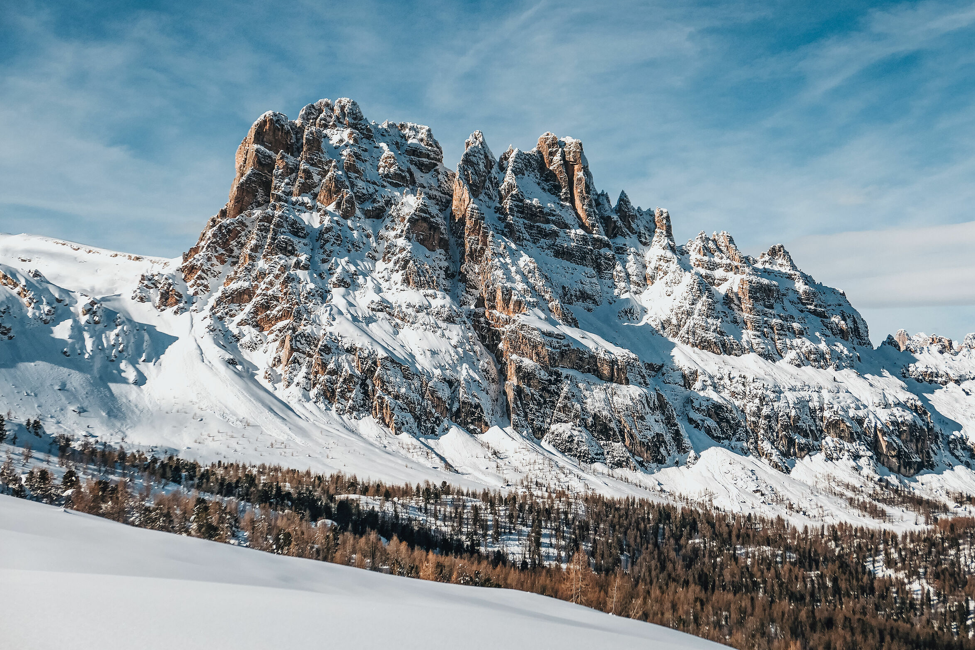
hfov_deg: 38.9
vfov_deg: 26.5
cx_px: 494
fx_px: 1381
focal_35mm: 51
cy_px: 327
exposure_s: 1/10000
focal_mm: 18.3
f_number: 2.8
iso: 125
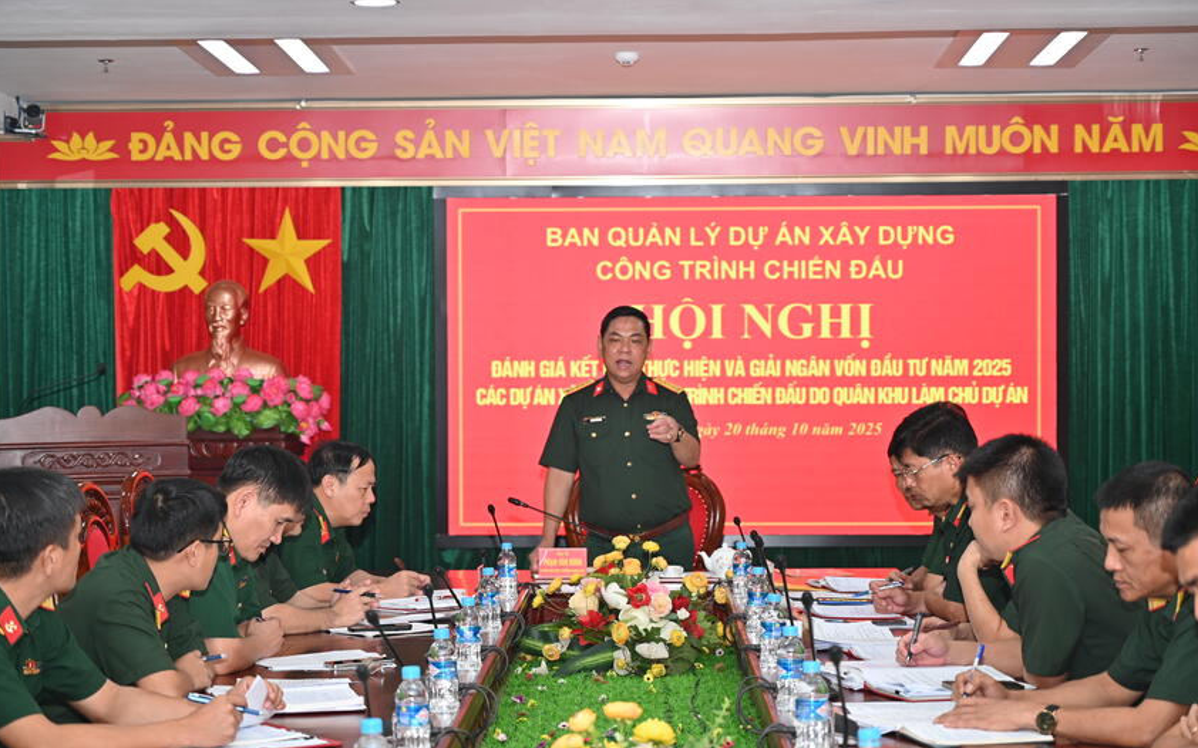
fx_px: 2350
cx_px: 599
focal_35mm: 72
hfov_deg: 28.6
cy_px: 402
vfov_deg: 18.1
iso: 200
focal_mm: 70
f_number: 4.5
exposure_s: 1/80
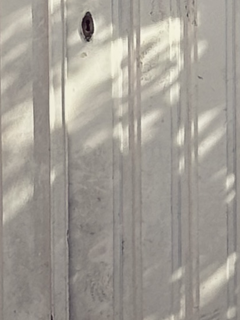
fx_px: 3142
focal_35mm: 340
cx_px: 204
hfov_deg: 4.4
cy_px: -168
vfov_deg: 5.8
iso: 64
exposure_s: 1/1517
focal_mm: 6.86
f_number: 1.78
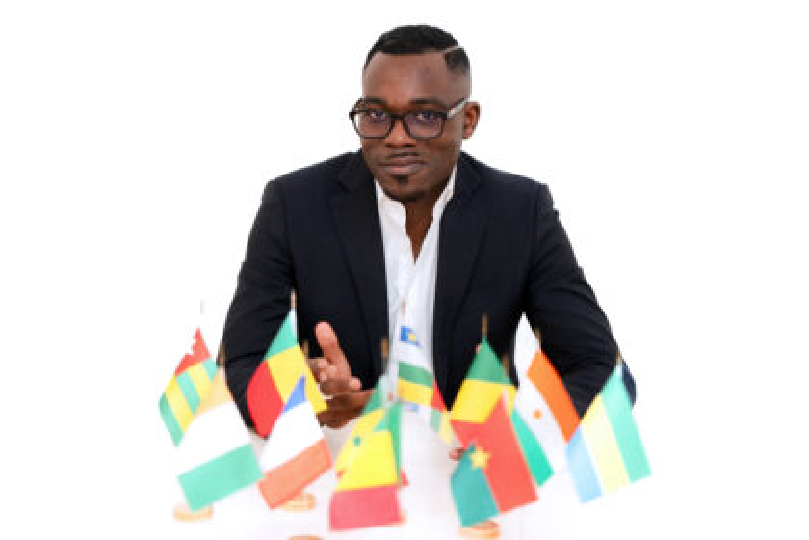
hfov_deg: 24.5
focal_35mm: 83
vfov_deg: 16.5
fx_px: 1865
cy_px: 270
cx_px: 404
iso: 500
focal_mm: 83
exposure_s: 1/100
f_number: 2.8
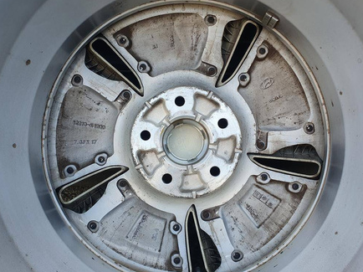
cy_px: 136
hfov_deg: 65.4
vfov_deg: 51.3
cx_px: 180
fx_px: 283
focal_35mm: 27
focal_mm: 4.32
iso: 50
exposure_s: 1/153
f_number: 2.4
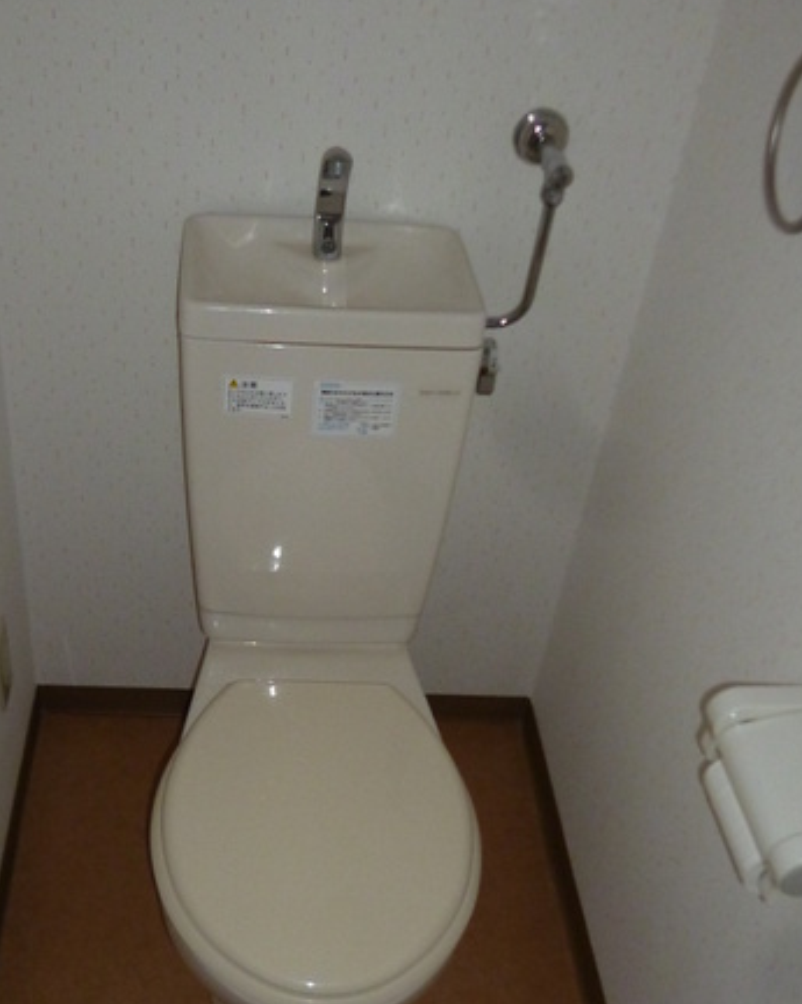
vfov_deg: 47.8
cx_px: 345
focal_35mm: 38
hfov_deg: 39.0
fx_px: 1129
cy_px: 590
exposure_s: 1/60
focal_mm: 4.3
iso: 250
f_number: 2.5
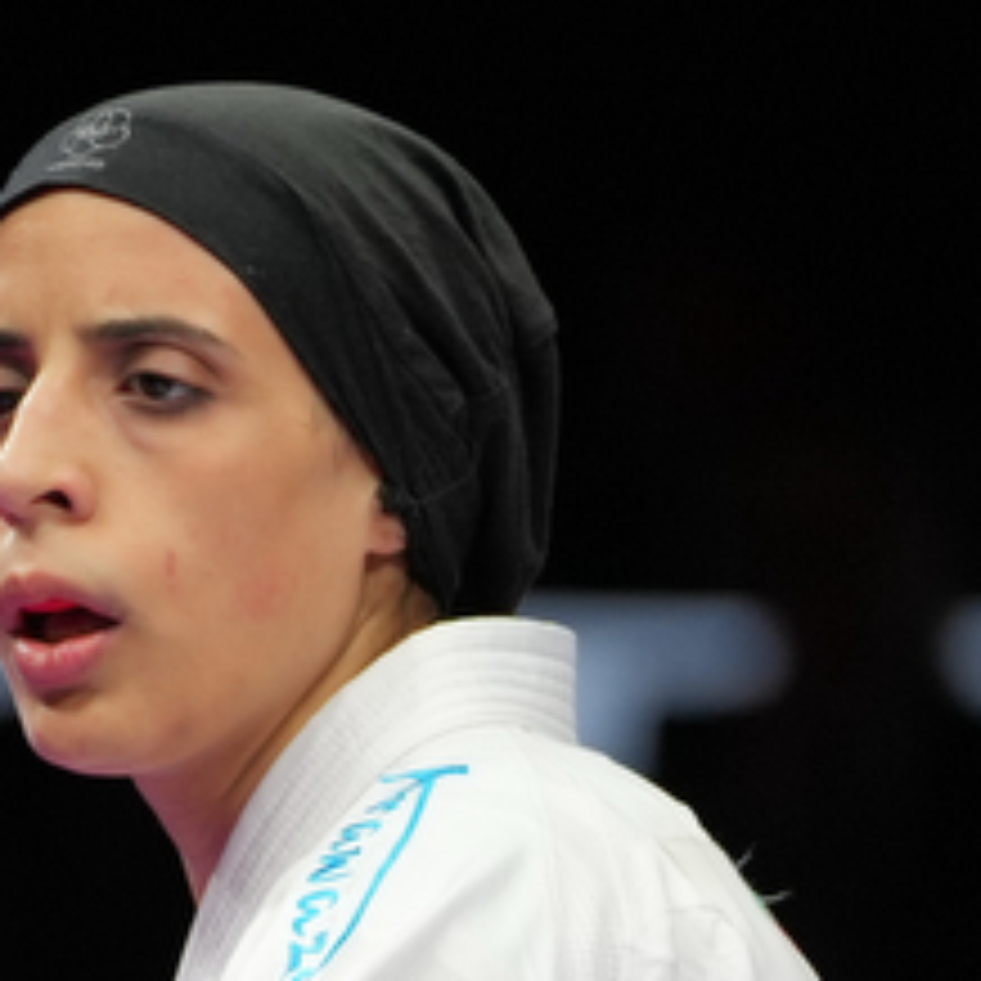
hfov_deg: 1.4
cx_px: -531
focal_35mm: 1246
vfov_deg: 1.4
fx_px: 39950
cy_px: 1552
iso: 500
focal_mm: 200
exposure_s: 1/1000
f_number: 2.8
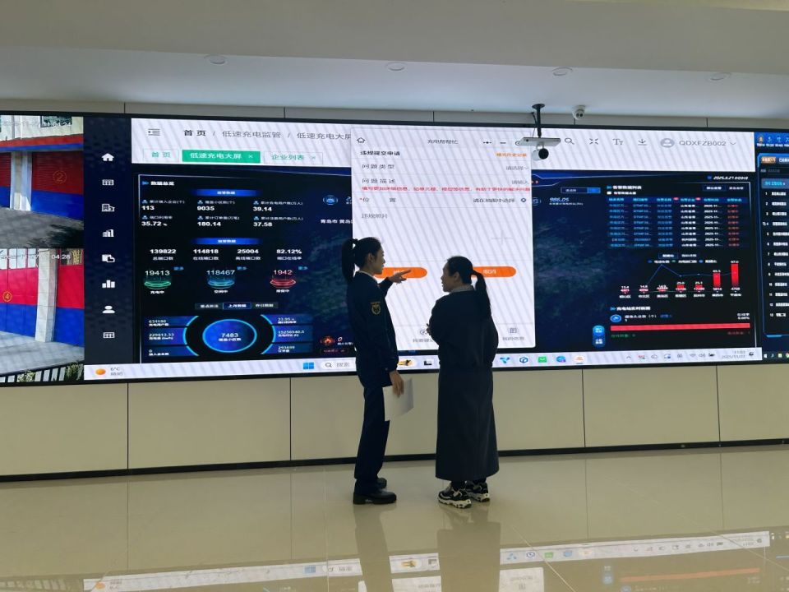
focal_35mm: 26
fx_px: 593
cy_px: 296
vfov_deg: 53.1
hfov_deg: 67.3
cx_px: 394
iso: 32
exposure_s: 1/112
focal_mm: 5.7
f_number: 1.5
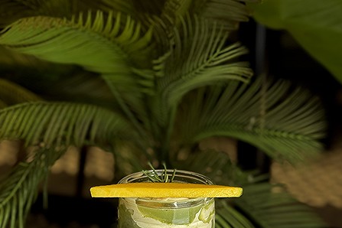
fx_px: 636
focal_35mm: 67
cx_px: 171
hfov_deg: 30.1
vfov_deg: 19.8
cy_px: 217
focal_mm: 6.76
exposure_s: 1/50
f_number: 1.78
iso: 64
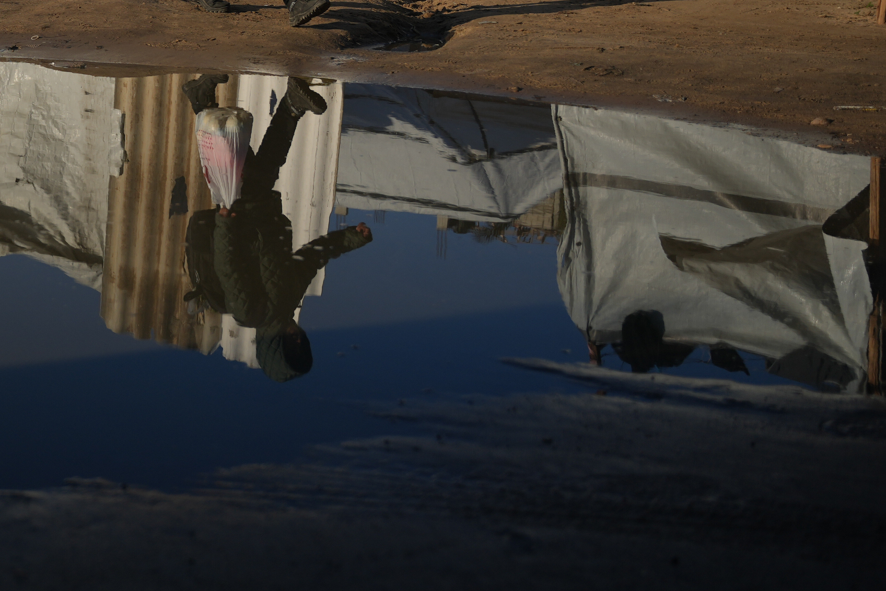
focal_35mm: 64
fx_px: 1575
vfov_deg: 20.5
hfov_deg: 26.7
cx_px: -258
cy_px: -13
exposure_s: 1/4000
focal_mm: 24
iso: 100
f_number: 2.8
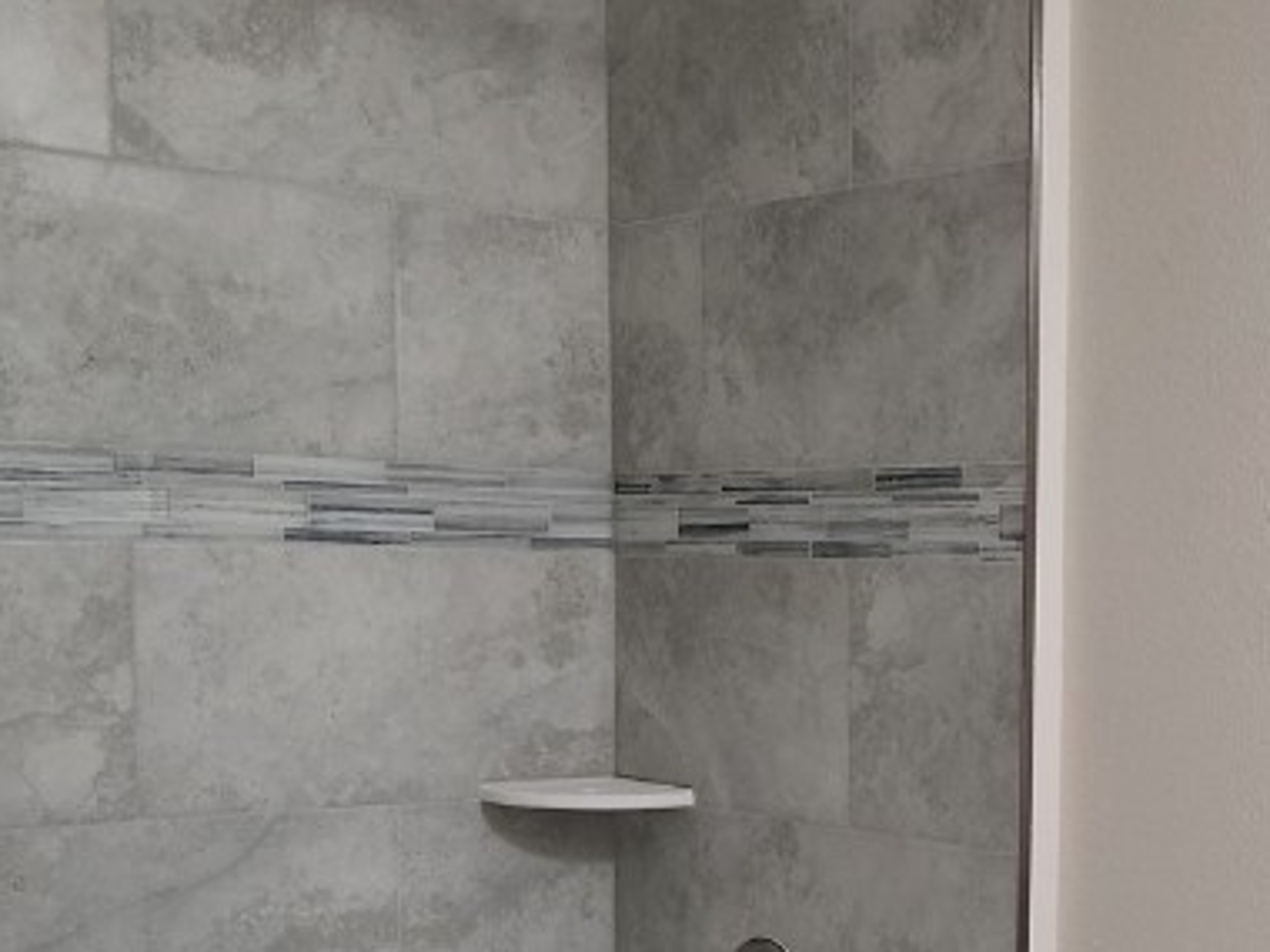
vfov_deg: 23.2
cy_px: 798
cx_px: 1173
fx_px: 2275
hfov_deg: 29.7
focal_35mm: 62
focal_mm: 5.4
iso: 64
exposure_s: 1/60
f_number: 1.8
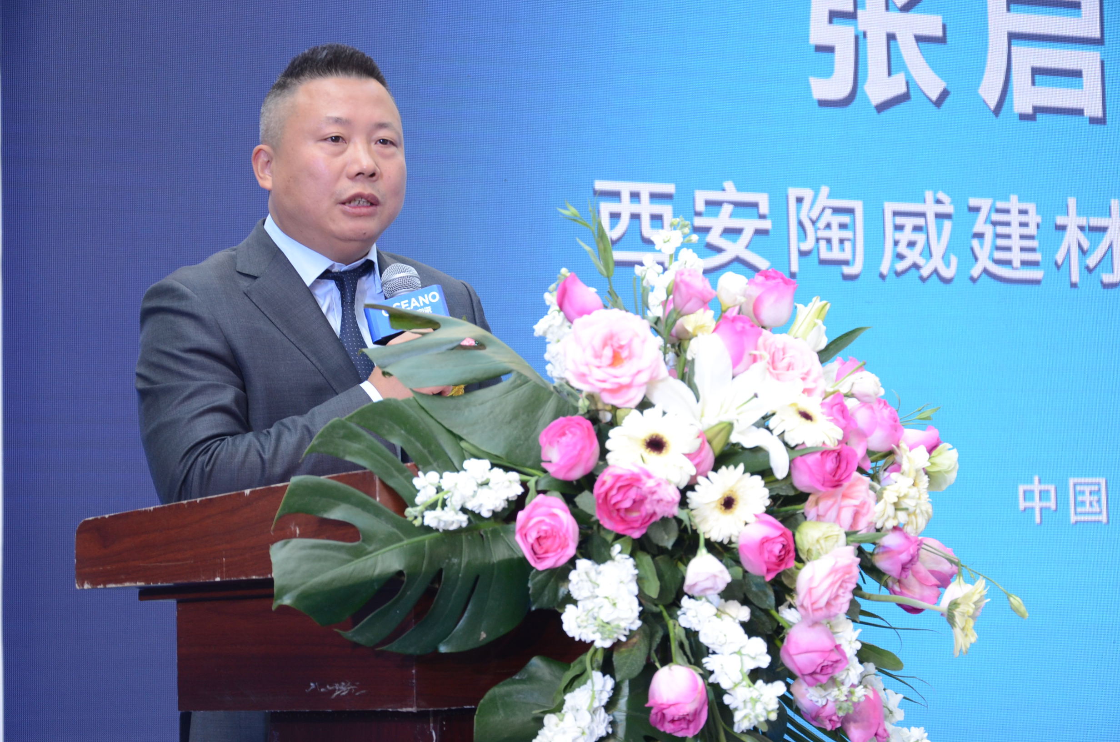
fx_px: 2422
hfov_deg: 26.0
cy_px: 371
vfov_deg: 17.4
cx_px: 560
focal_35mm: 78
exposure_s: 1/60
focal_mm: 52
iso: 560
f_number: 5
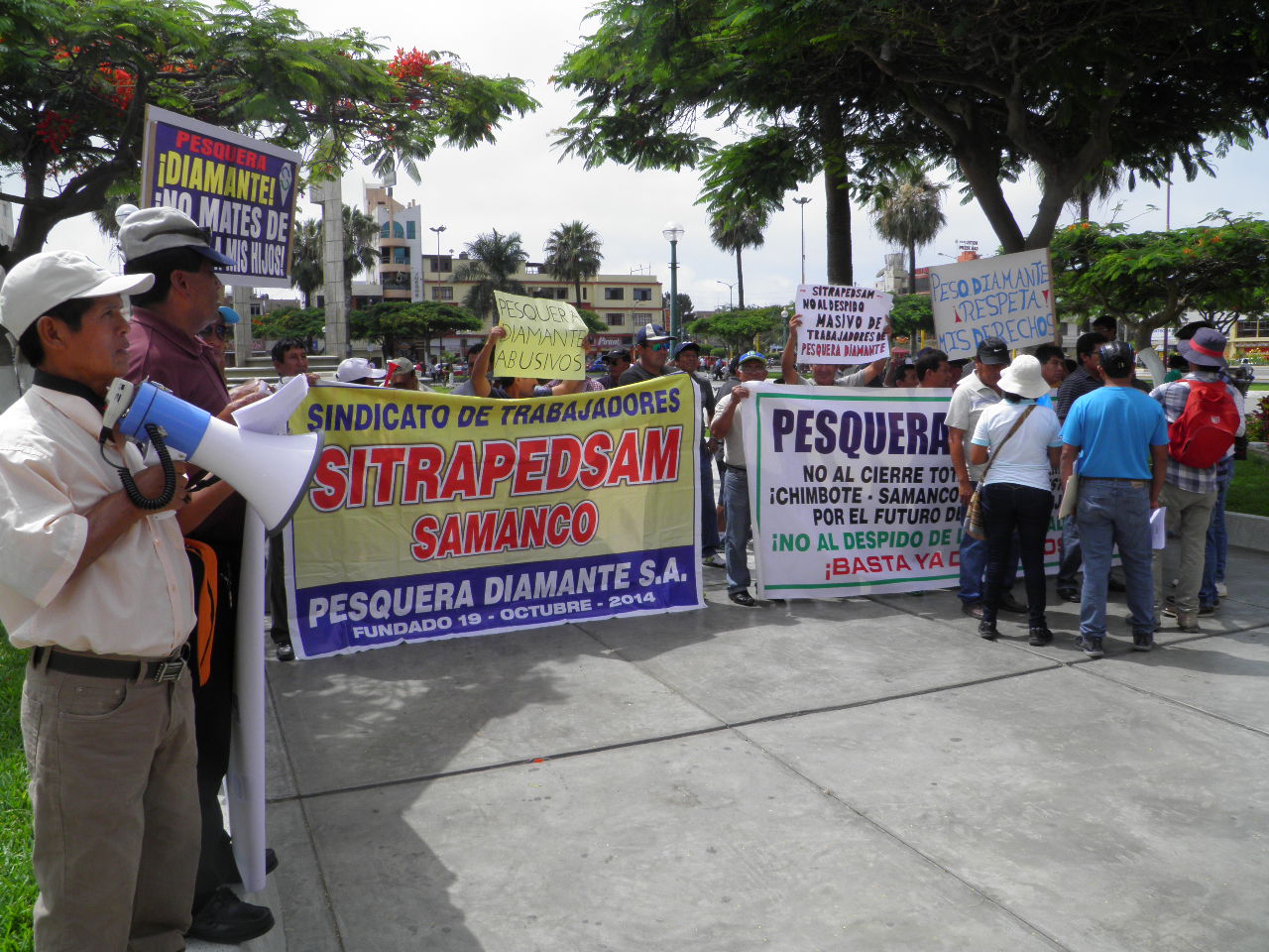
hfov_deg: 63.4
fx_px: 1026
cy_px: 476
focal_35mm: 28
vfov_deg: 49.7
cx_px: 634
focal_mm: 4.9
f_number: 5.7
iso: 50
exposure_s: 1/320
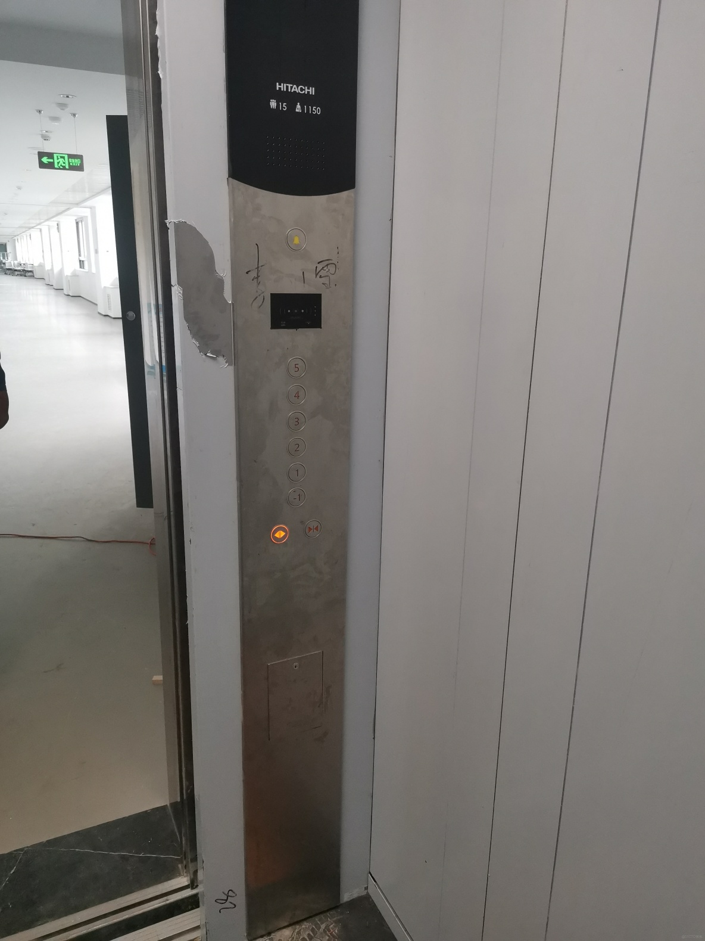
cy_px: 470
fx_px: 706
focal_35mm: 26
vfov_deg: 67.3
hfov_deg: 53.1
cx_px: 352
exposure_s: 1/100
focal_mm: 4.75
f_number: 1.8
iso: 250
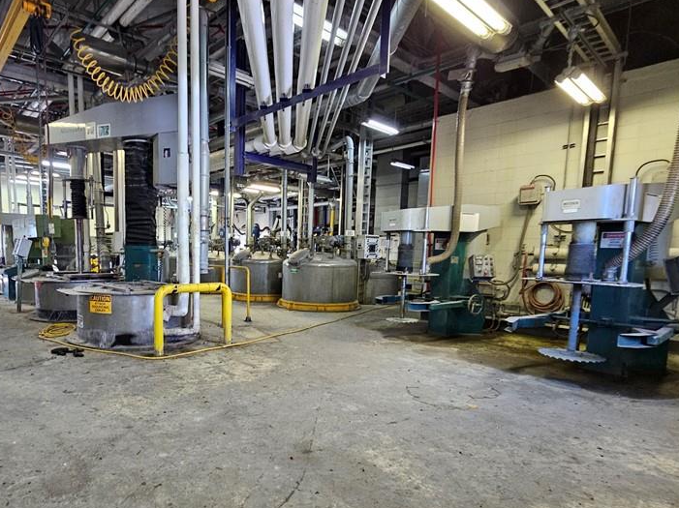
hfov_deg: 82.5
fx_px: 372
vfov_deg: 68.1
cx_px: 240
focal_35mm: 19
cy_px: 297
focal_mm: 2.2
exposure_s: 1/30
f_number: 2.2
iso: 500
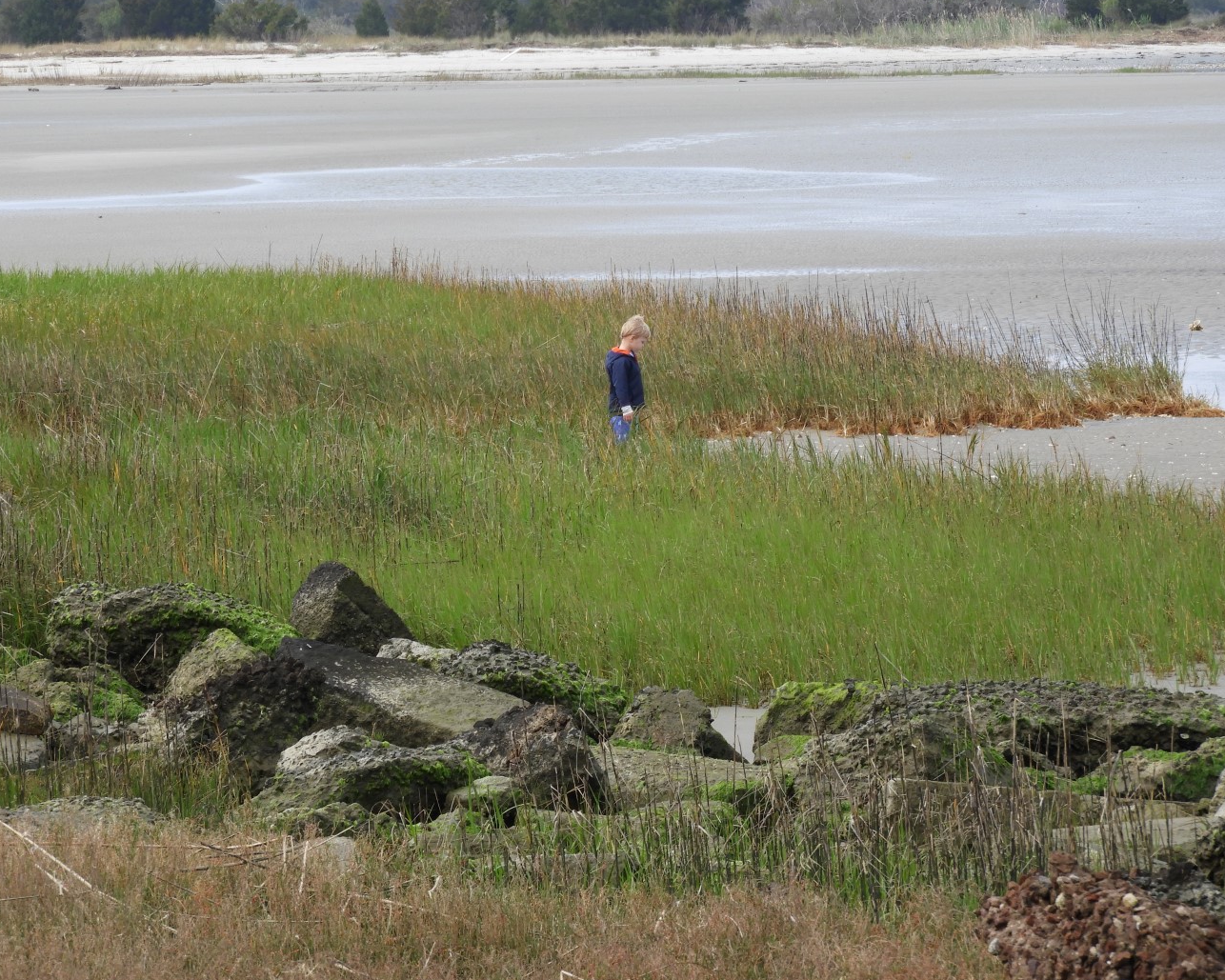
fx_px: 10696
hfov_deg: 6.6
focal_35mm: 295
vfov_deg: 5.2
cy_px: 472
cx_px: 618
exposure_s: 1/250
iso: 100
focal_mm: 48.4
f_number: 5.5
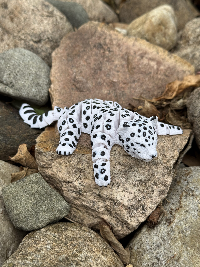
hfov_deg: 30.3
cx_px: 100
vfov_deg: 39.7
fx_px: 370
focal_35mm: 48
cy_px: 134
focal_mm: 6.76
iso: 64
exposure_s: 1/855
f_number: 1.78
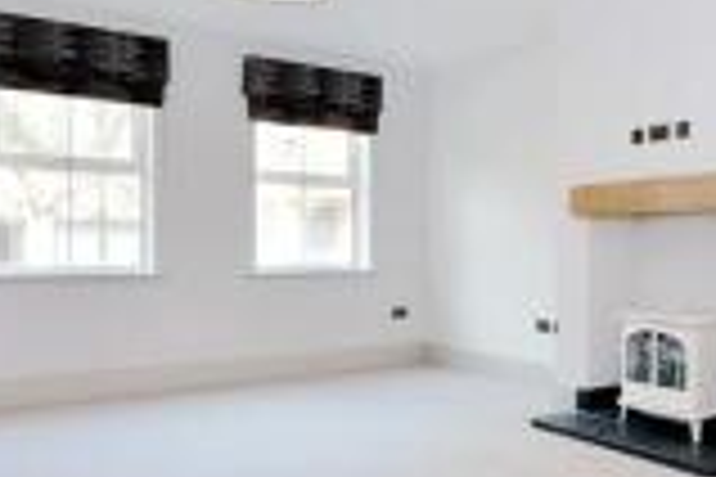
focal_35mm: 36
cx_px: 585
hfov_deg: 49.6
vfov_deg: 36.9
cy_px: 254
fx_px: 716
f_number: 6.3
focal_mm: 12
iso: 250
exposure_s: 1/50
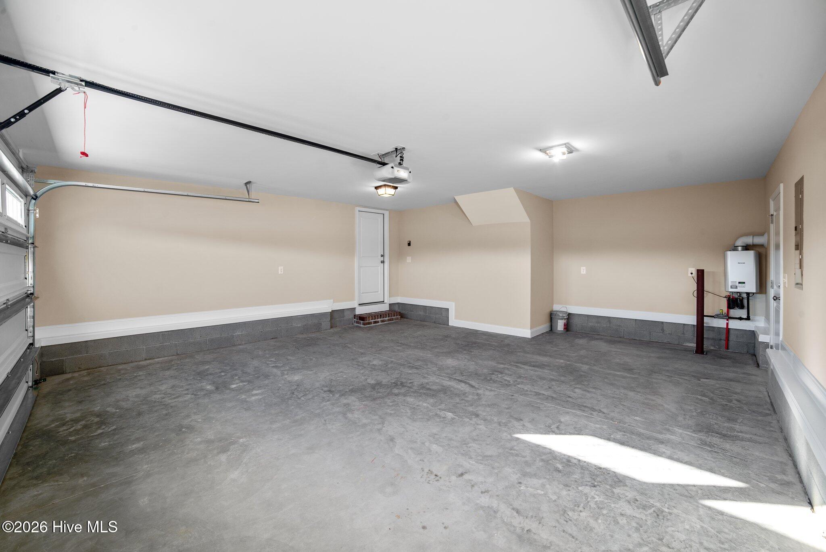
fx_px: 321
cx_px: 413
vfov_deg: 81.3
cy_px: 276
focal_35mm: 14
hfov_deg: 104.2
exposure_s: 1/6
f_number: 9
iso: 100
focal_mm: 14
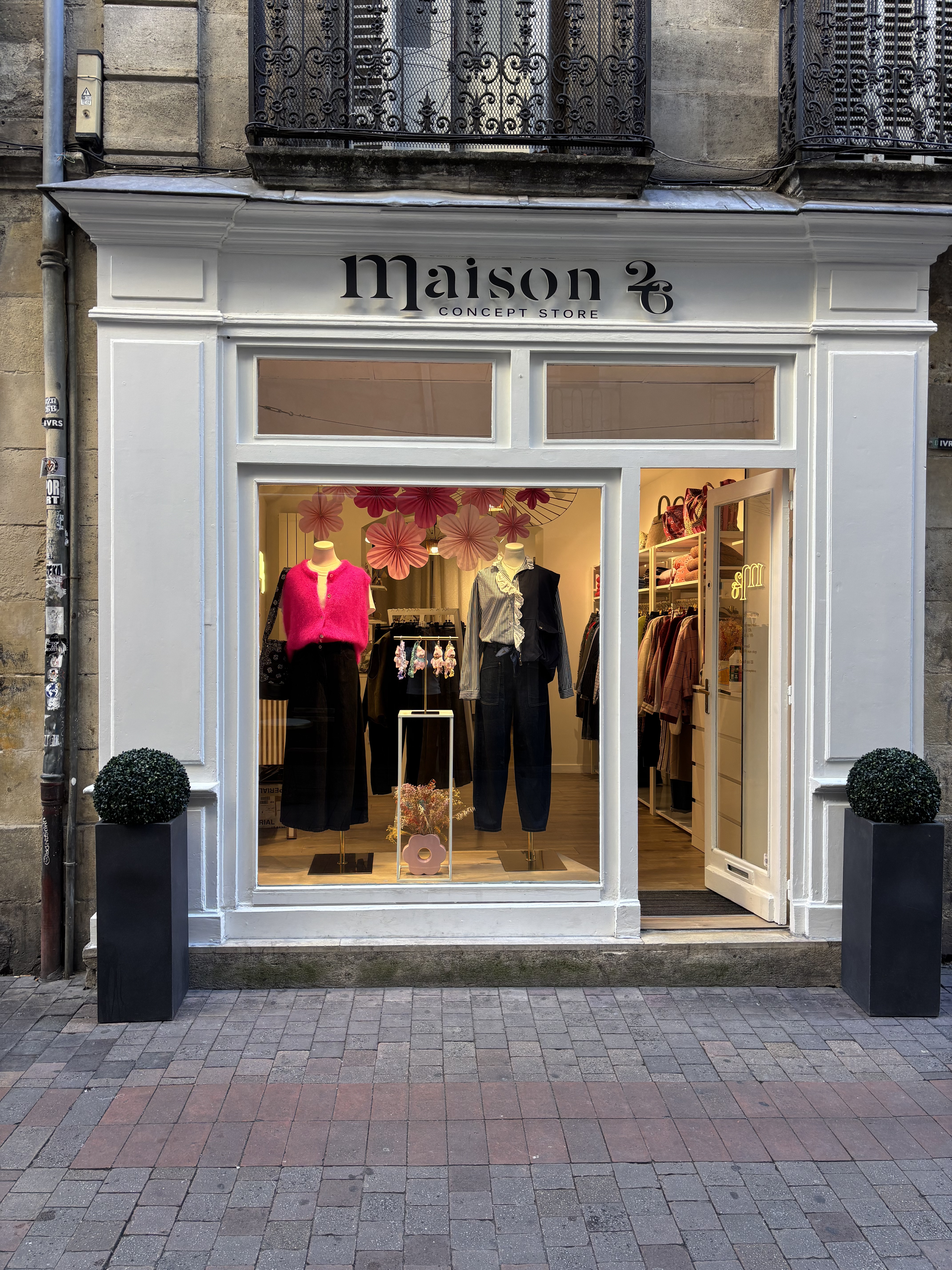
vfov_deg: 67.3
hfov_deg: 53.1
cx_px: 476
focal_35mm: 26
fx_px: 953
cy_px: 635
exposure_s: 1/100
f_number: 1.6
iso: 50
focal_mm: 5.96
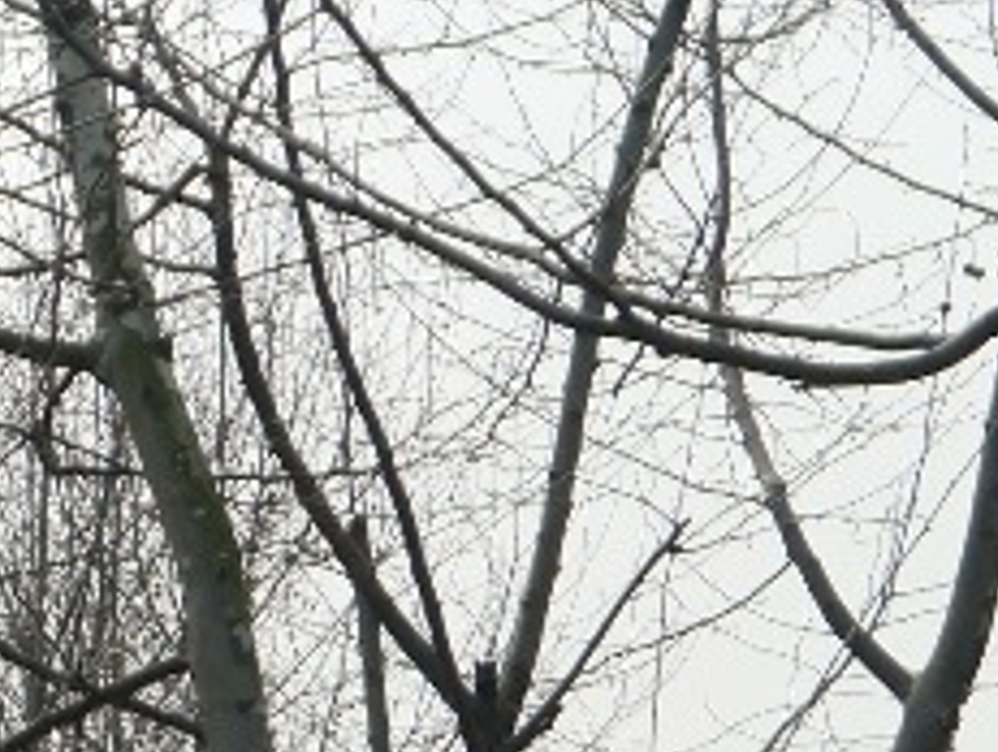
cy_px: 1603
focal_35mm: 274
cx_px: -702
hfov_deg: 7.1
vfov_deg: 5.3
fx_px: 7912
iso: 160
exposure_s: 1/250
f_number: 7.1
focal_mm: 31
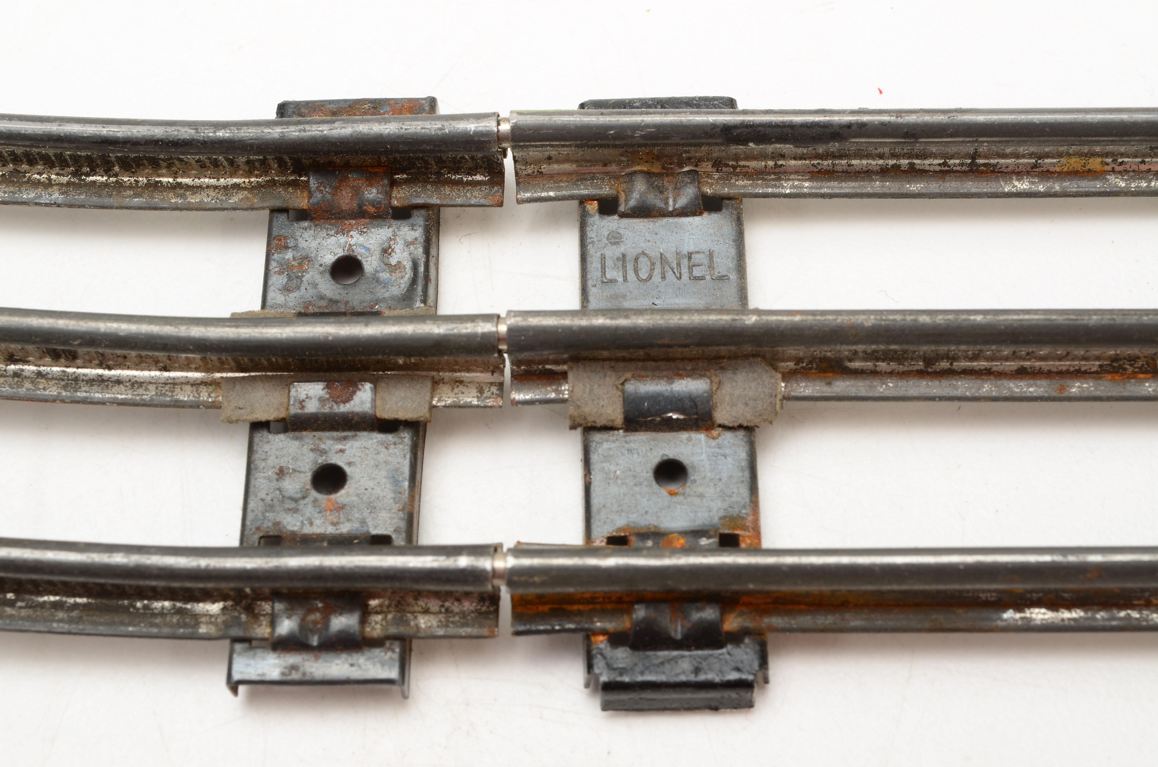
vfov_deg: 18.8
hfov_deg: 28.1
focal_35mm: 72
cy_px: 384
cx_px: 579
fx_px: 2311
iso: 100
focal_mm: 48
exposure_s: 1/160
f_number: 20
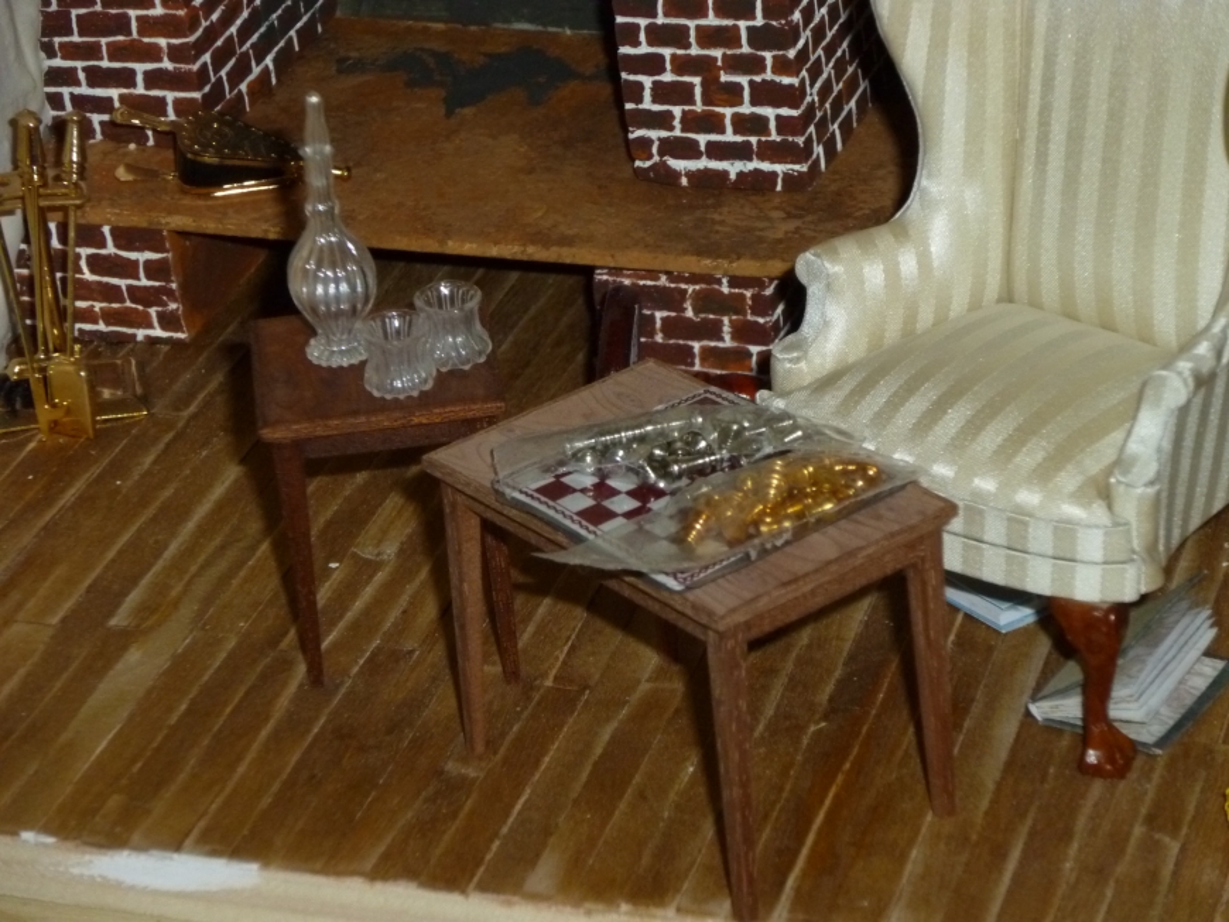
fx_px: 3978
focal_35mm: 112
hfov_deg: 17.6
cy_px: 461
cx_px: 614
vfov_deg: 13.2
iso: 400
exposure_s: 1/30
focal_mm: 20.2
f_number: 5.3
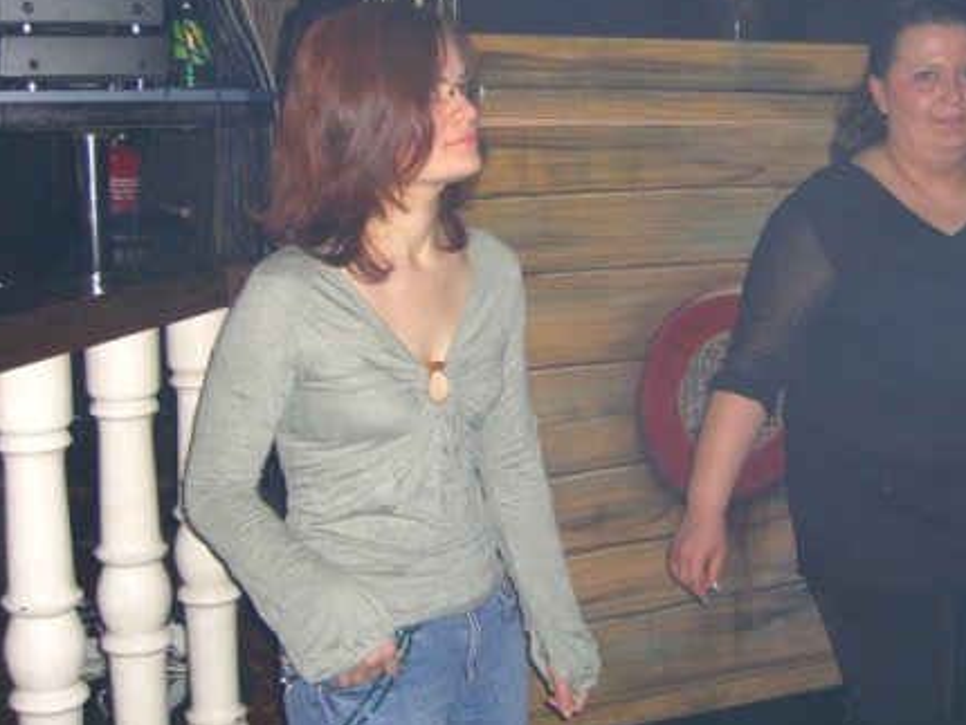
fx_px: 1480
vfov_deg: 27.5
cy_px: 274
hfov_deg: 35.8
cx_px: 636
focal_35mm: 53
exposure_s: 1/60
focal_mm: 7.9
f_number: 2.8
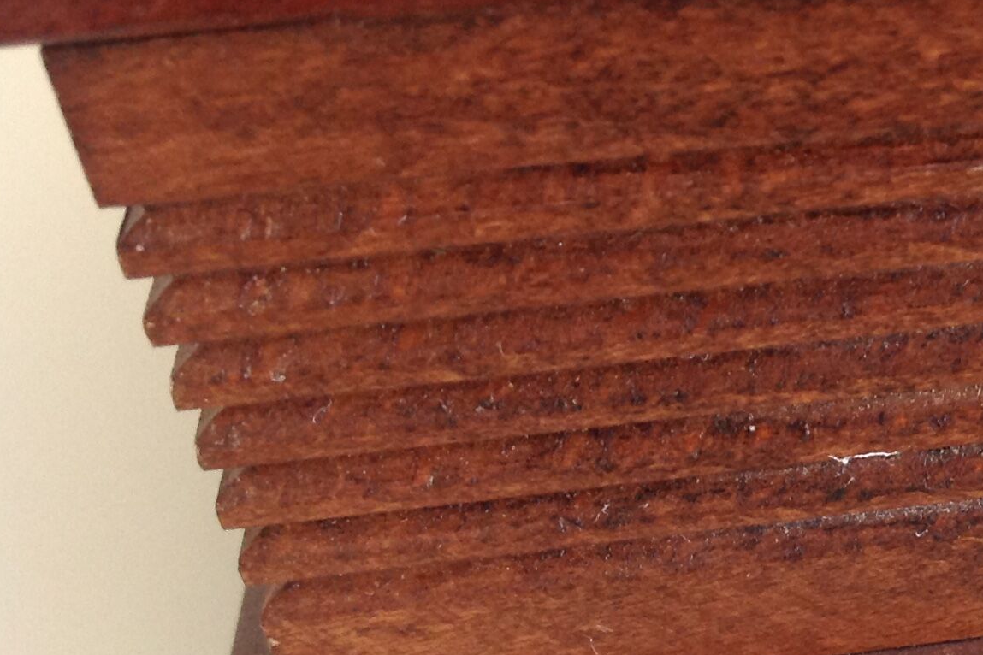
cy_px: 440
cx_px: 1101
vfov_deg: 16.6
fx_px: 2239
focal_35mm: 82
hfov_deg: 23.2
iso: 100
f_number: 2.4
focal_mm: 4.28
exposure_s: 1/15
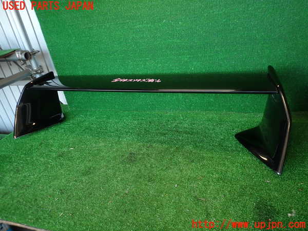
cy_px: 116
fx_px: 222
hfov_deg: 69.4
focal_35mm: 25
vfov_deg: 54.9
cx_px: 154
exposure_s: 1/60
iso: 160
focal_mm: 4.5
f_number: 2
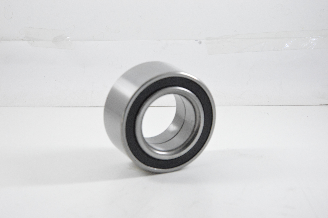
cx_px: 164
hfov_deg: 21.9
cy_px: 109
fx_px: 847
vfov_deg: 14.7
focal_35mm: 93
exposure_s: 1/100
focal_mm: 62
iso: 3200
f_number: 8
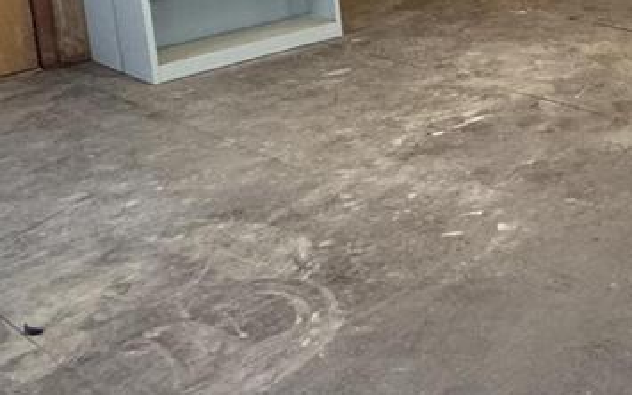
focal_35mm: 57
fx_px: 982
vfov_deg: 21.1
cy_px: -87
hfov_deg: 28.8
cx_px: 831
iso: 500
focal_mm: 2.22
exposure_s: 1/60
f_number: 2.2
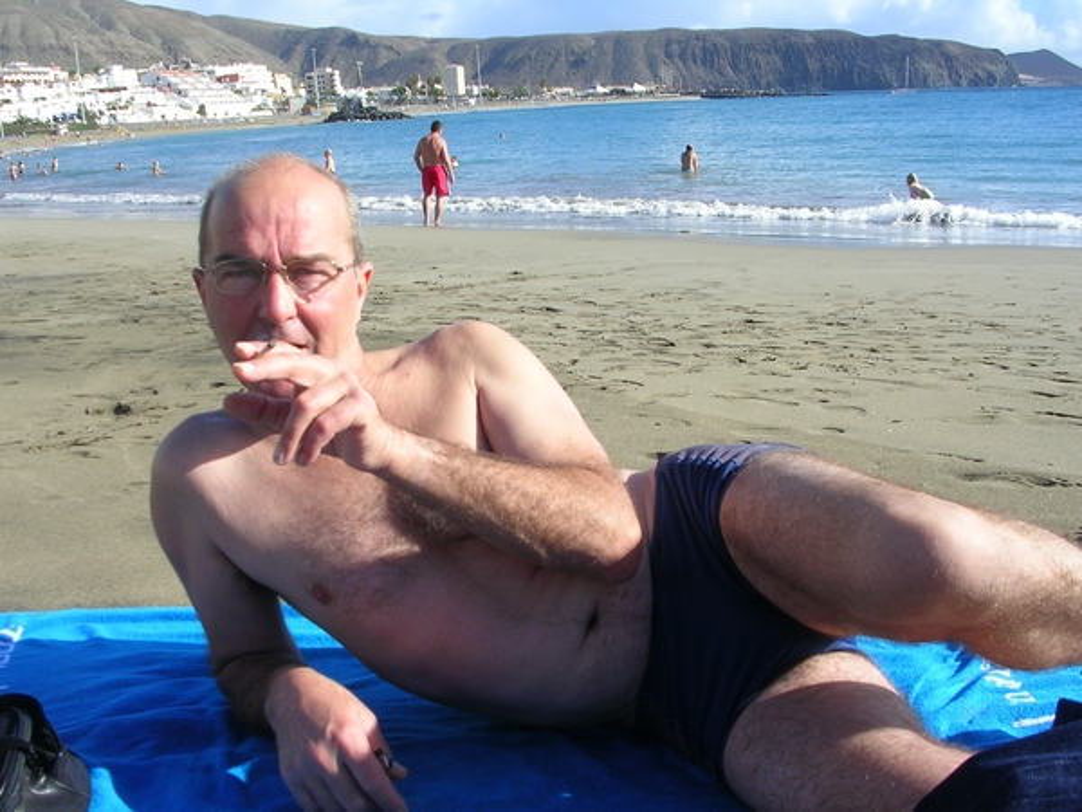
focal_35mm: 38
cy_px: 406
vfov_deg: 37.7
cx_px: 541
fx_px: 1188
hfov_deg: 49.0
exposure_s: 1/225
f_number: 5.6
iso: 50
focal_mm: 5.8
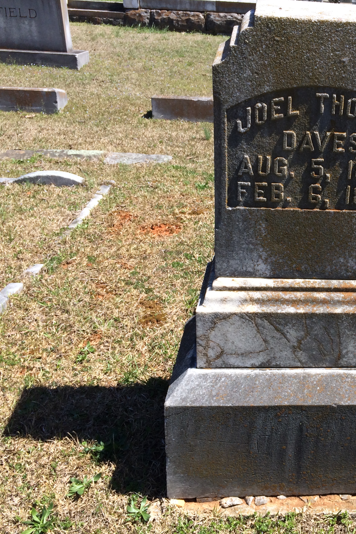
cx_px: 338
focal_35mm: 41
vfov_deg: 47.4
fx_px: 608
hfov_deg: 30.8
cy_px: 269
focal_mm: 4.15
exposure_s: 1/1244
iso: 32
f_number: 2.2
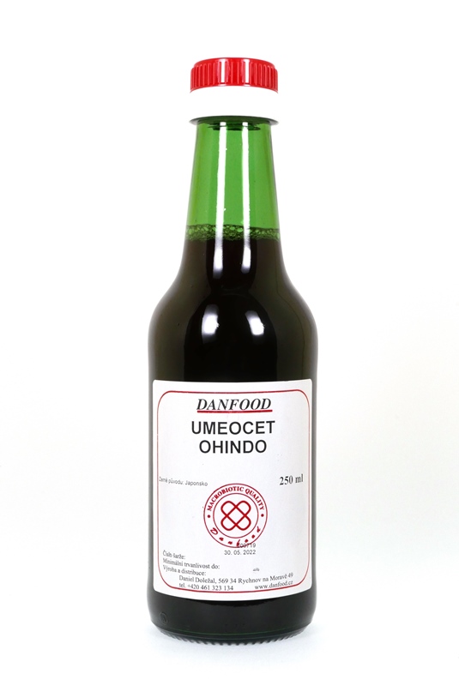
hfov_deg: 19.5
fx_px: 1336
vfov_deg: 28.8
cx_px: 230
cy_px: 343
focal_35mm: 70
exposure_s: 1/80
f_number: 16
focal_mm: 31.5
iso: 800
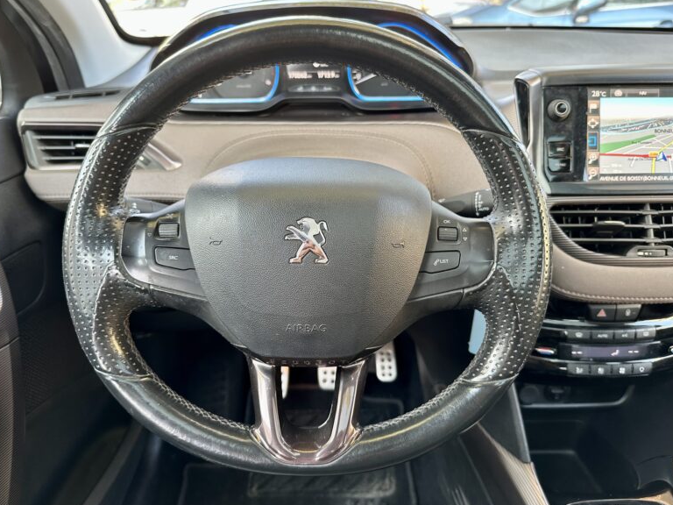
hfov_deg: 69.4
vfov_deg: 54.9
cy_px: 255
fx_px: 486
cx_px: 327
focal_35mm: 25
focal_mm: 6.86
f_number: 1.78
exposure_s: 1/50
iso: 125
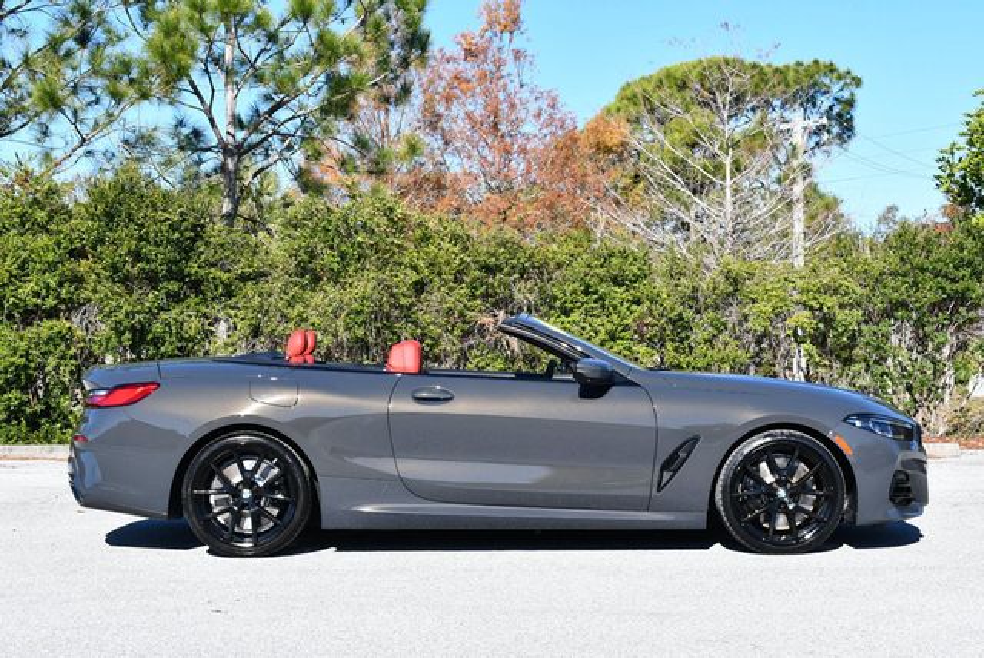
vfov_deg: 20.1
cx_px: 492
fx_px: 1860
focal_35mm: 68
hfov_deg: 29.6
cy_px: 329
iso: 125
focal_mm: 34
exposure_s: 1/250
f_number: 8
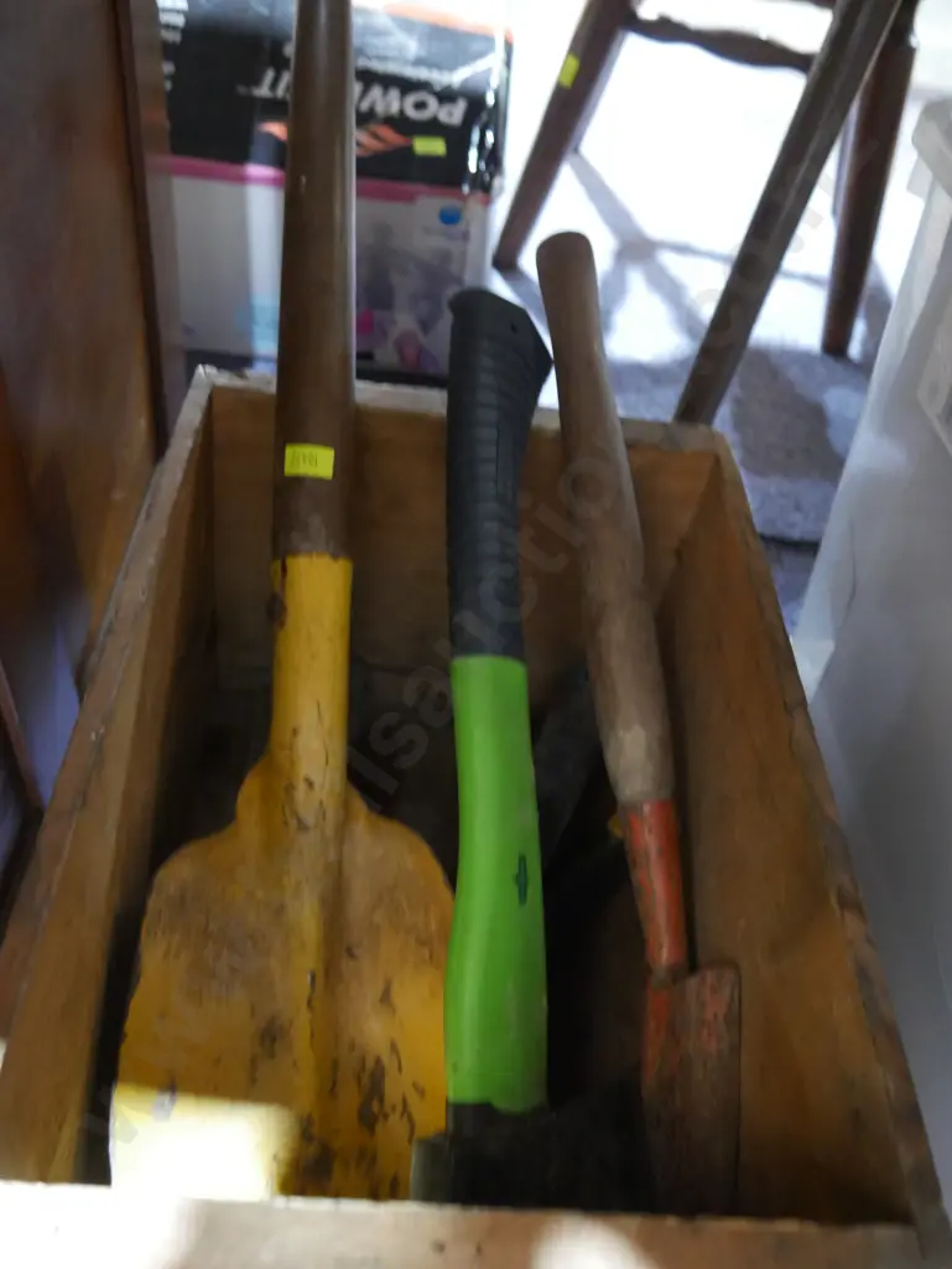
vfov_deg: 63.4
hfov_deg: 49.8
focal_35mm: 28
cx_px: 476
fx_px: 1026
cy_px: 634
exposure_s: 1/25
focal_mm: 14
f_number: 3.5
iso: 3200
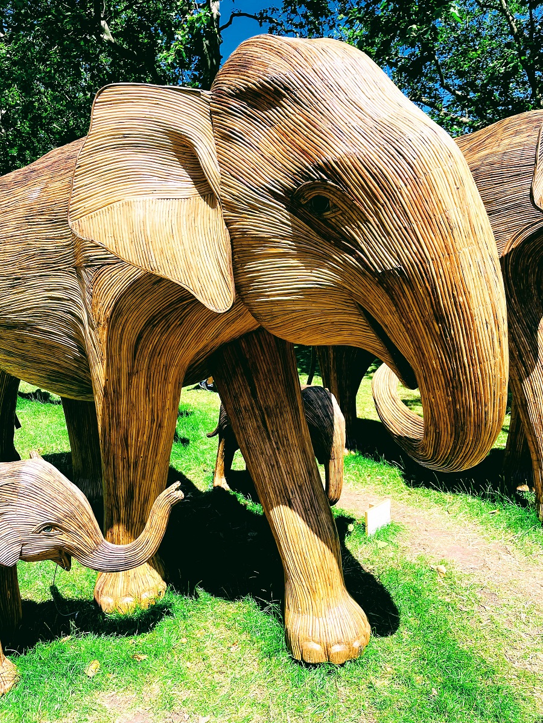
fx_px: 544
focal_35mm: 26
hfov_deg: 53.1
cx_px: 272
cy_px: 362
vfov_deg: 67.3
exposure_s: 1/1795
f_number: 1.6
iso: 32
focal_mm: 4.2
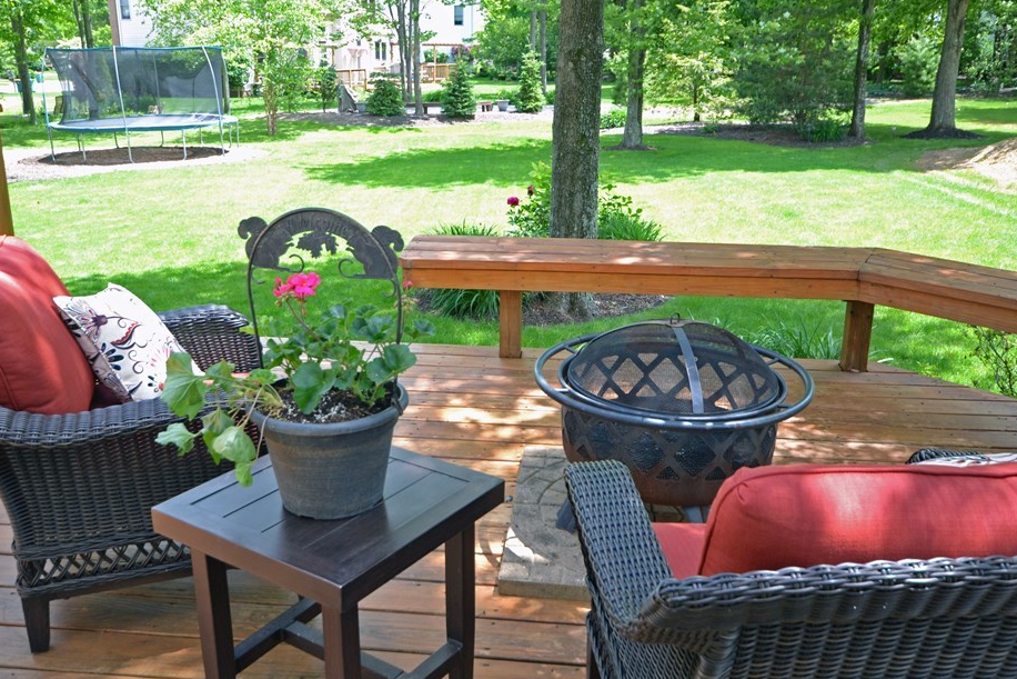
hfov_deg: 58.7
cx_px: 482
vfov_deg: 41.1
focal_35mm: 32
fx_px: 904
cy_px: 319
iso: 360
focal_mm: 18
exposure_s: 1/125
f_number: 5.6
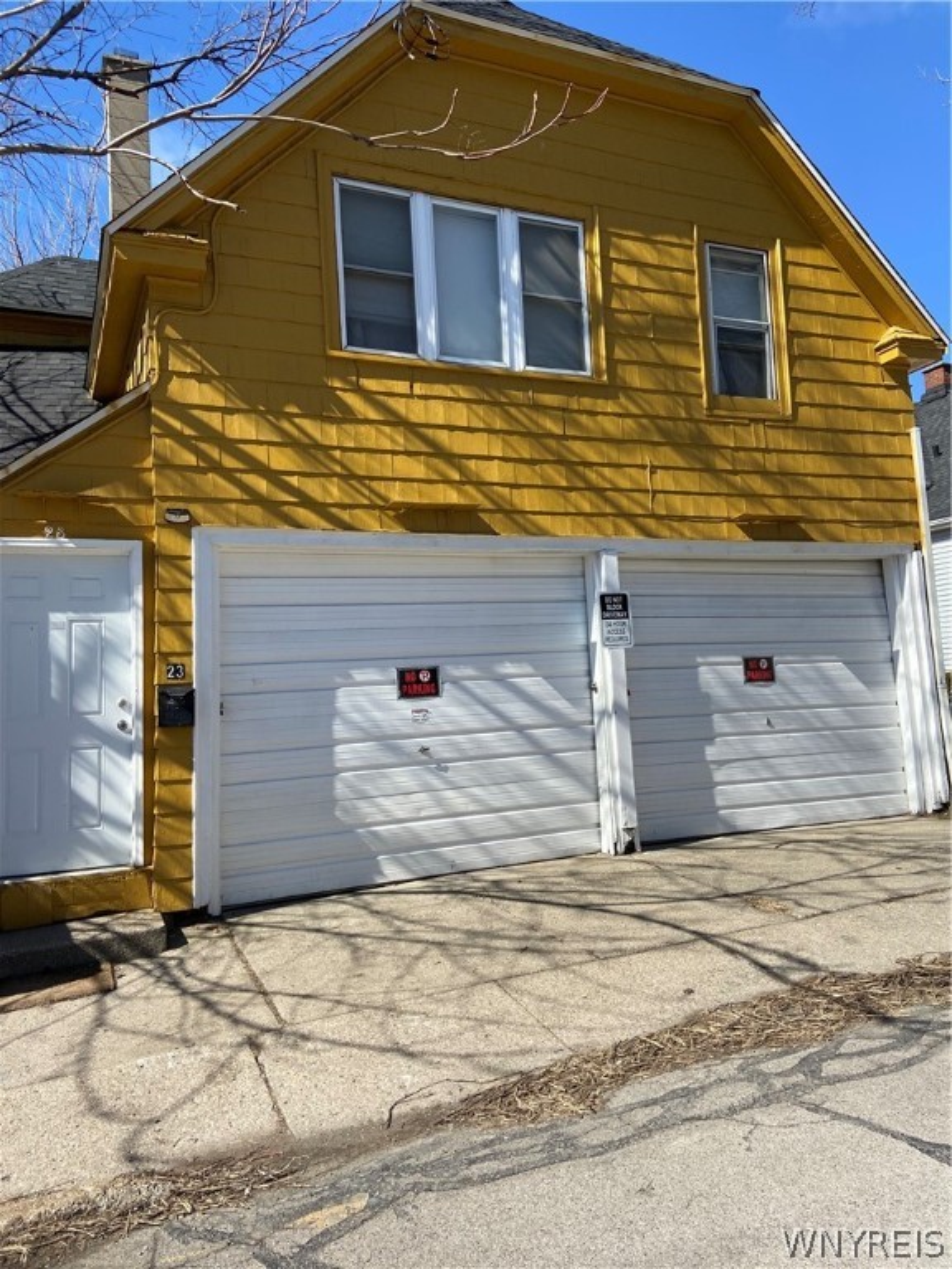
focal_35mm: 26
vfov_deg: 67.3
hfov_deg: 53.1
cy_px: 634
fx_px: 953
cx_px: 476
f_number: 1.8
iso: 32
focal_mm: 4.25
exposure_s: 1/2410
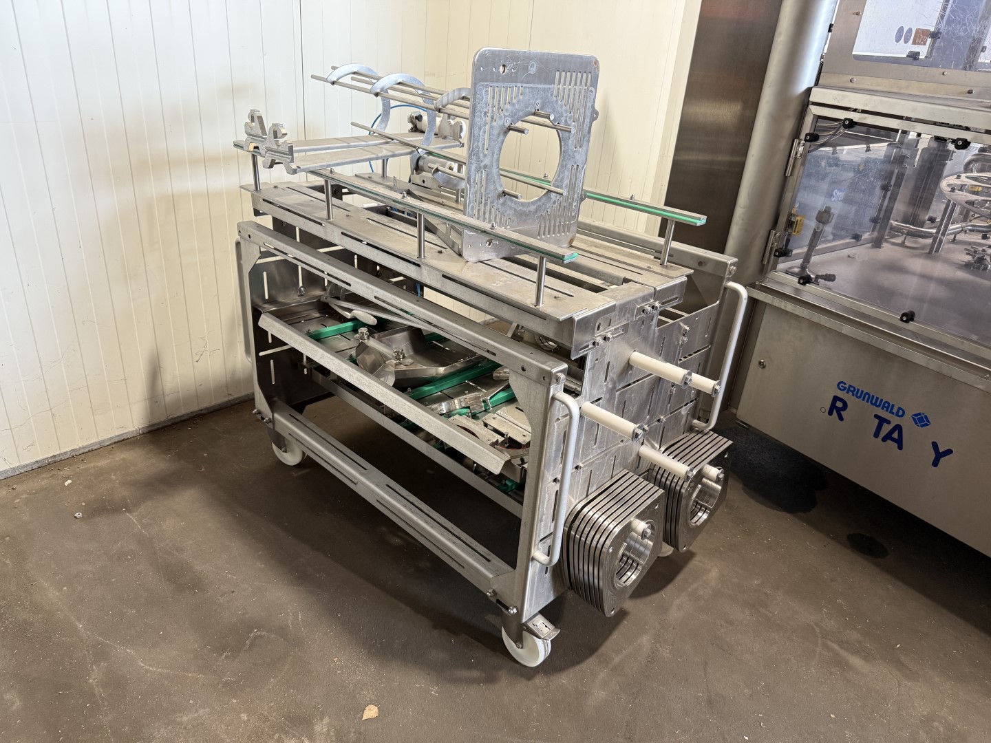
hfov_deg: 71.6
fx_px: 687
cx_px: 496
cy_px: 372
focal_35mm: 24
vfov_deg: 56.8
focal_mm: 6.76
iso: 200
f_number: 1.78
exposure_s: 1/50
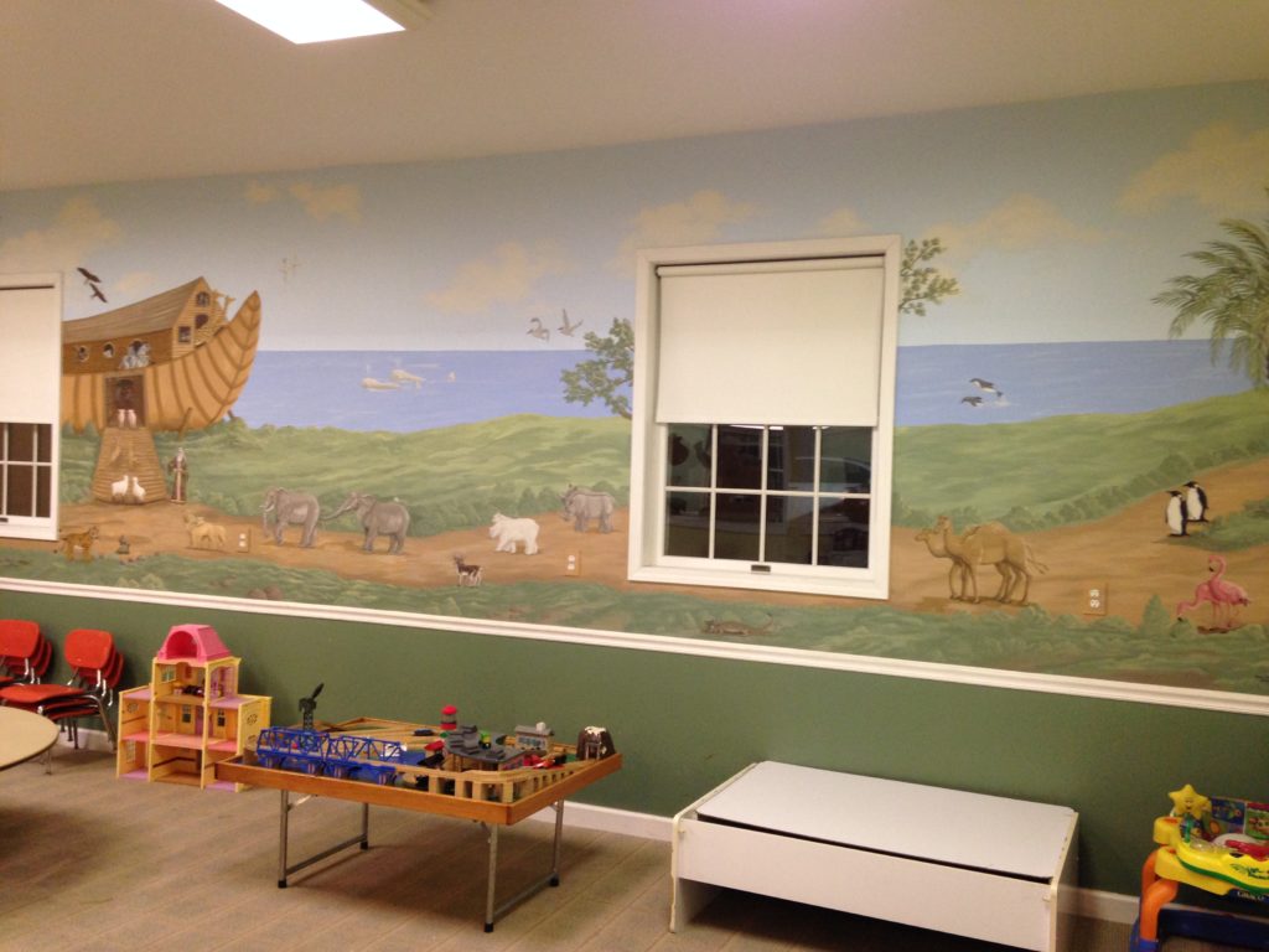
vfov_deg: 42.9
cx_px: 634
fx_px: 1210
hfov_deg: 55.4
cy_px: 476
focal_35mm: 33
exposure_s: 1/20
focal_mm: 4.12
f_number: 2.4
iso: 160
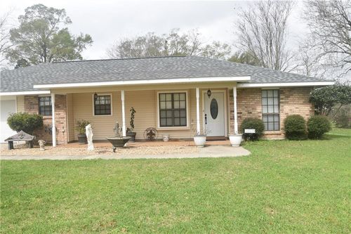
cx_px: 176
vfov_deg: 47.9
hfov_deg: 67.4
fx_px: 263
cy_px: 117
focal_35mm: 27
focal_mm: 18
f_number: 8
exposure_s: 1/250
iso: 200
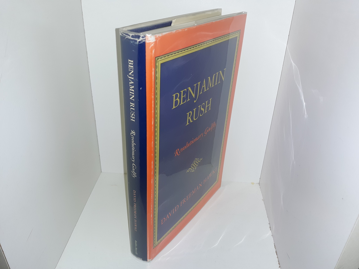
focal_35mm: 28
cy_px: 134
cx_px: 180
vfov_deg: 49.7
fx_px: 290
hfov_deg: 63.4
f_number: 1.7
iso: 40
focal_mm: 3.7
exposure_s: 1/120
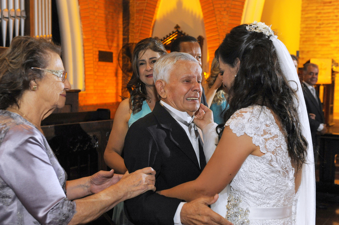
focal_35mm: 52
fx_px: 489
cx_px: 170
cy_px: 112
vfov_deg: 25.9
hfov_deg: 38.2
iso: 3200
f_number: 5.6
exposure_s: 1/200
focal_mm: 52
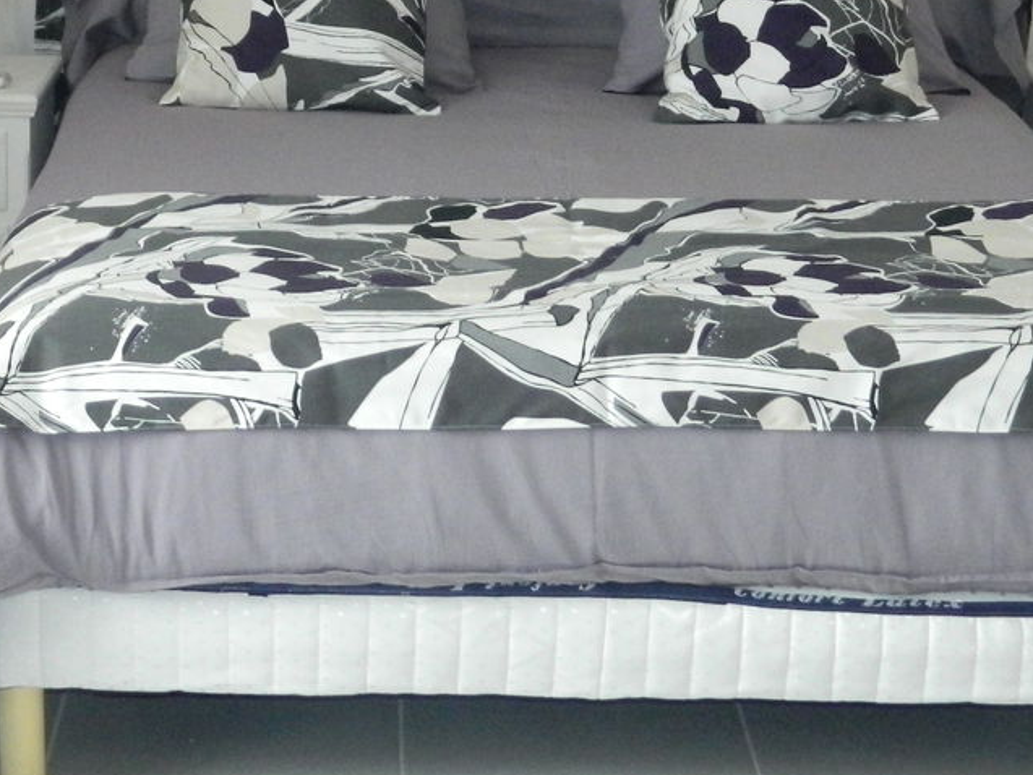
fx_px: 3074
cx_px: 319
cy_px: -96
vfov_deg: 14.0
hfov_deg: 19.0
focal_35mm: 103
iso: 400
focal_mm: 7.3
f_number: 3.5
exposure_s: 1/60
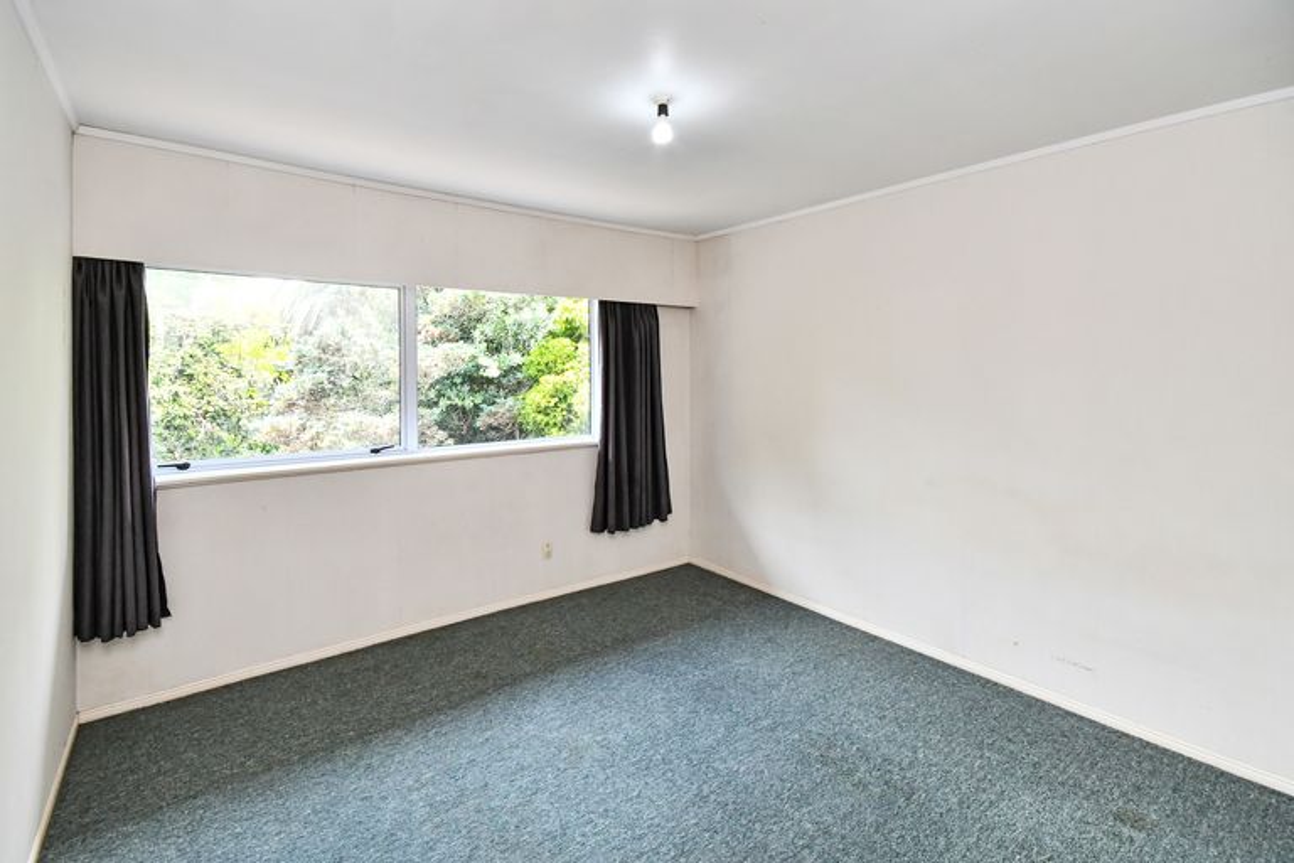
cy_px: 432
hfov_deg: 100.4
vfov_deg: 77.3
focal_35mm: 15
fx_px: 539
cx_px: 647
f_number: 10
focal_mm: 10
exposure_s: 1/60
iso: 1250
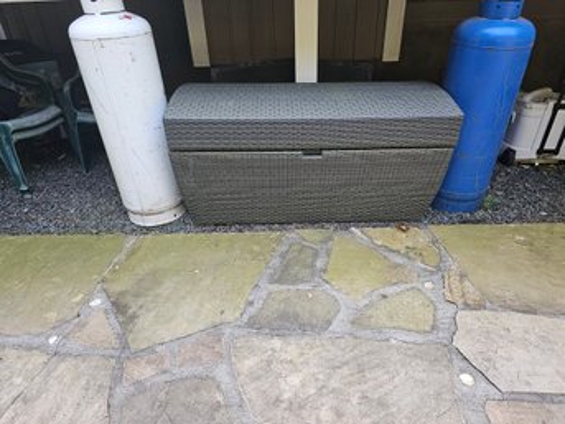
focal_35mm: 23
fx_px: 375
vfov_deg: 58.8
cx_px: 282
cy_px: 212
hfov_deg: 73.9
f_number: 1.7
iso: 250
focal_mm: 6.3
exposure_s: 1/359
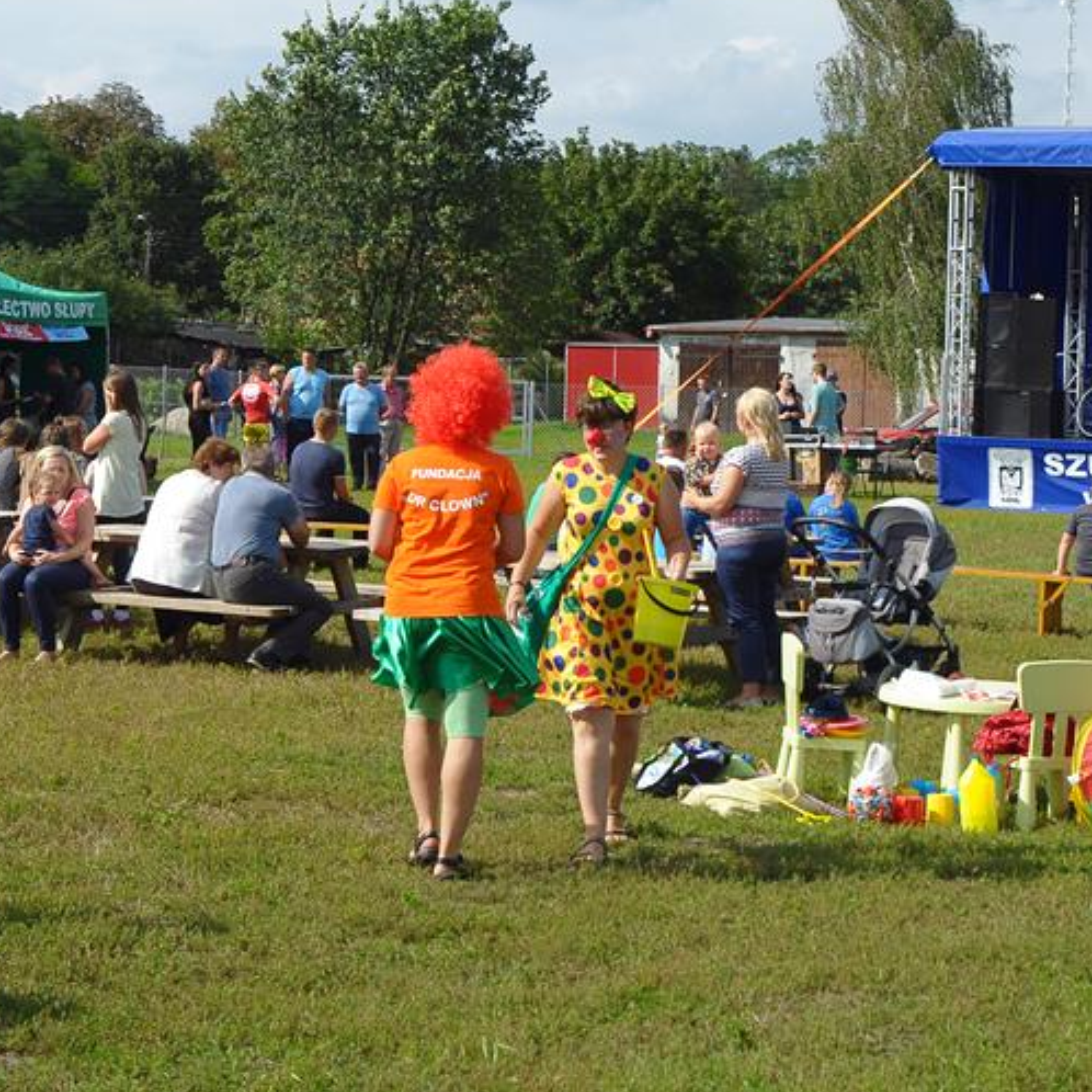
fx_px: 3105
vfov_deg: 19.9
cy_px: 519
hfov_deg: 19.9
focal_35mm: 87
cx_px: 763
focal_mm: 40
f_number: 11
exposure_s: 1/500
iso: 400
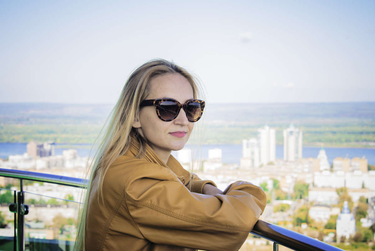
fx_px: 709
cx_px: 188
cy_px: 126
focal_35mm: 68
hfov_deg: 29.6
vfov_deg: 20.0
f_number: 8
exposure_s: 1/100
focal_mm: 68
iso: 160
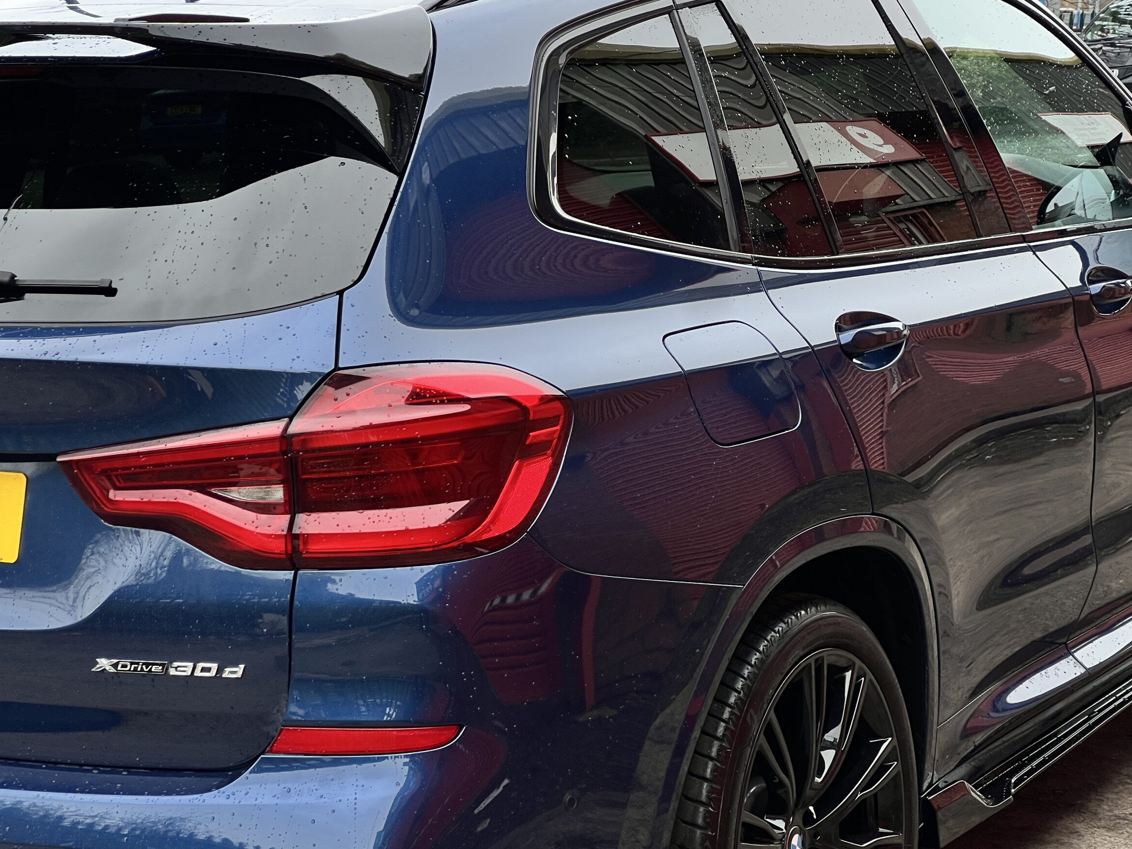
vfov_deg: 17.4
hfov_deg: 23.0
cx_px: 603
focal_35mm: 85
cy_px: 423
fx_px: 2779
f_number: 2.8
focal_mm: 9
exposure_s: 1/99
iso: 32
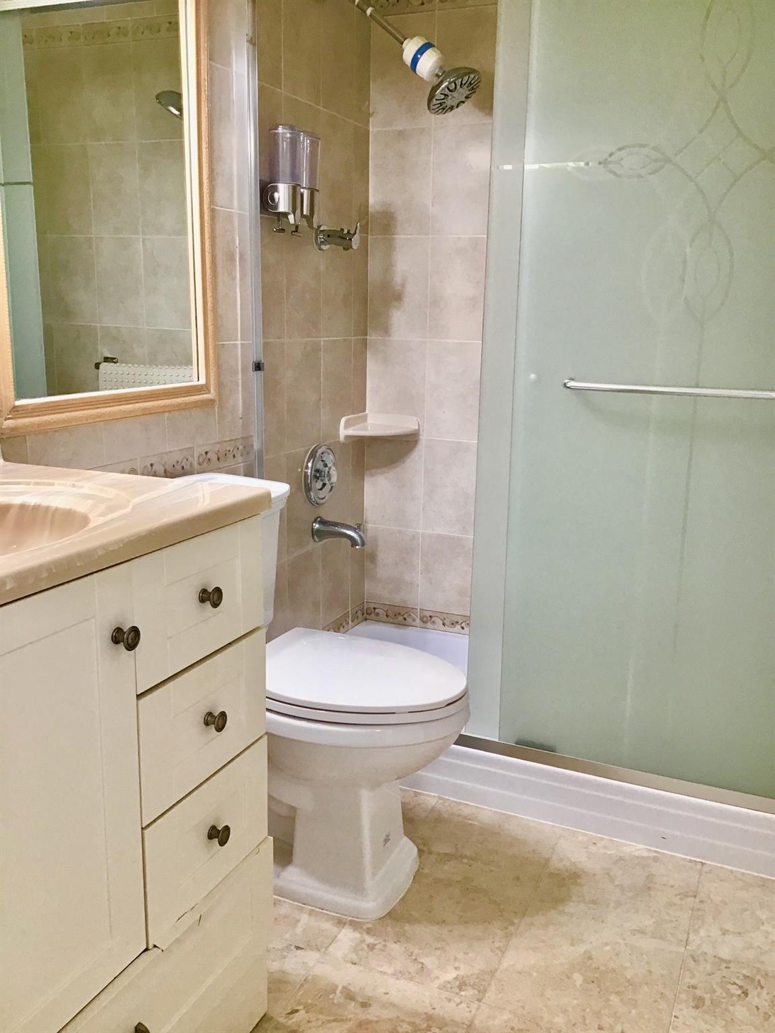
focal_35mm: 31
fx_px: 925
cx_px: 388
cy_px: 516
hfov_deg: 45.4
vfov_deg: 58.4
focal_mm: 3.3
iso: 64
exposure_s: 1/30
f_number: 2.4
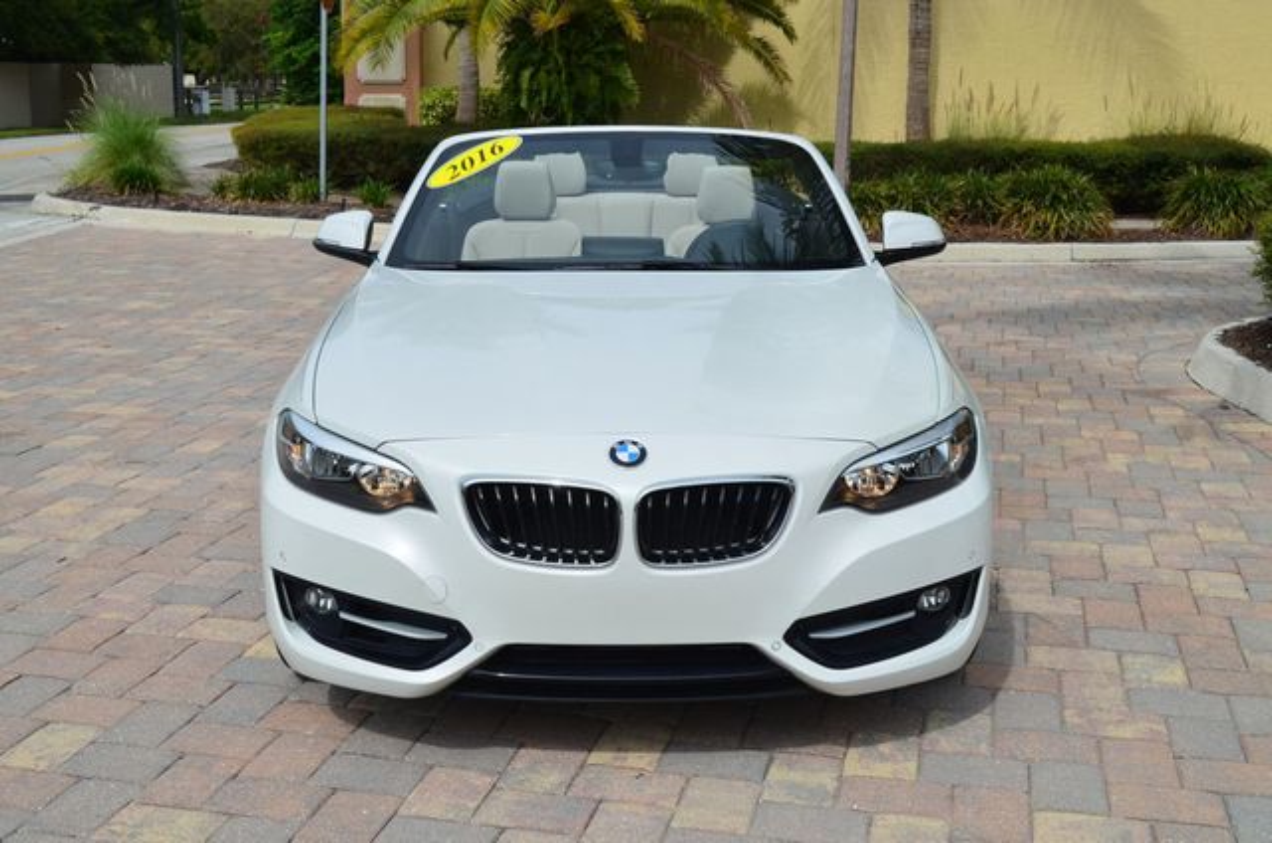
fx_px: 1481
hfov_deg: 46.5
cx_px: 636
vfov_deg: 31.8
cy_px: 422
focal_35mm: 42
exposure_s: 1/125
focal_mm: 28
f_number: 11
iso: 100
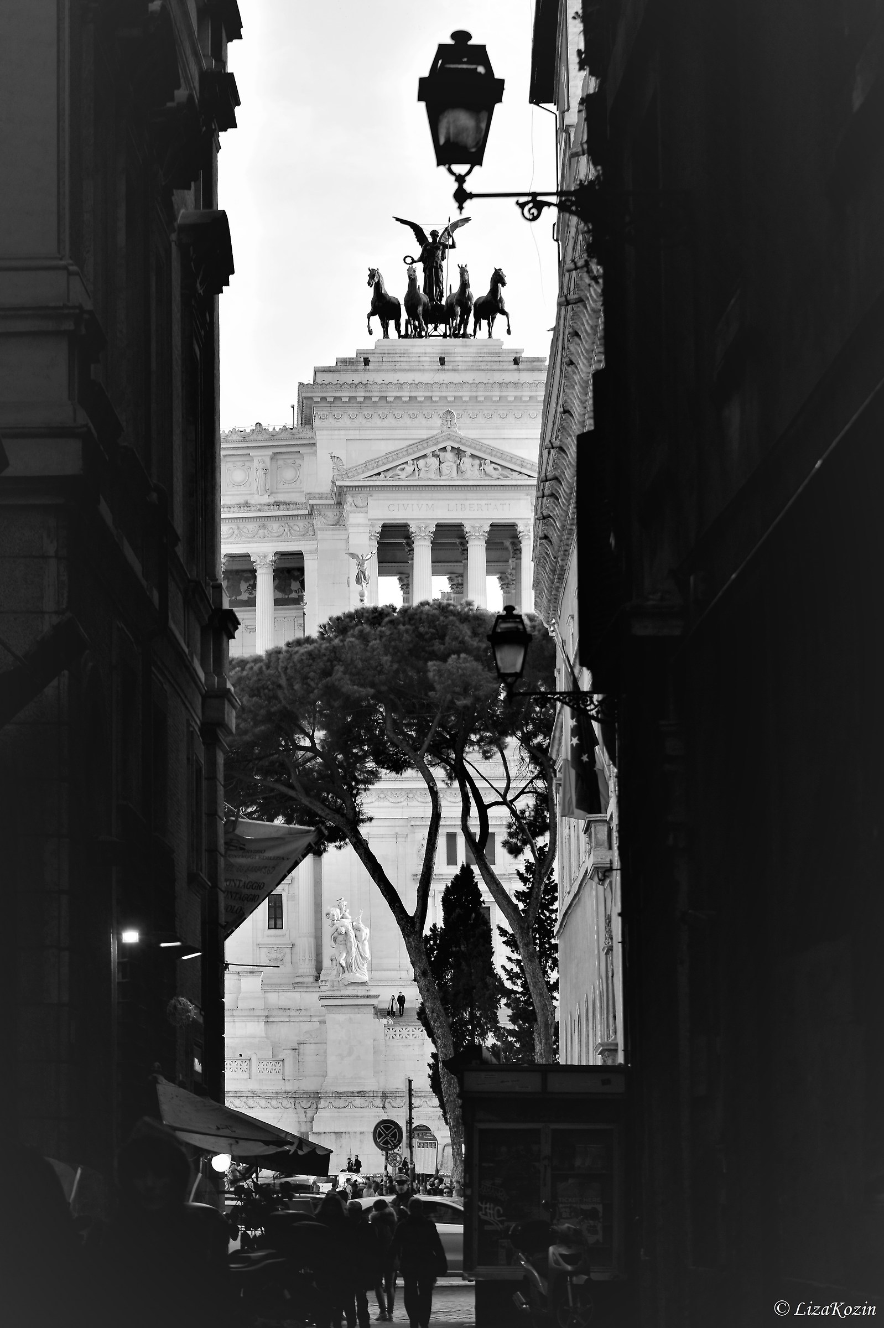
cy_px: 664
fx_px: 3871
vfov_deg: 19.5
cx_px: 442
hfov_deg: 13.0
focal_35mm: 105
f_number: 4.5
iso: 125
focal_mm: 70
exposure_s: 1/125
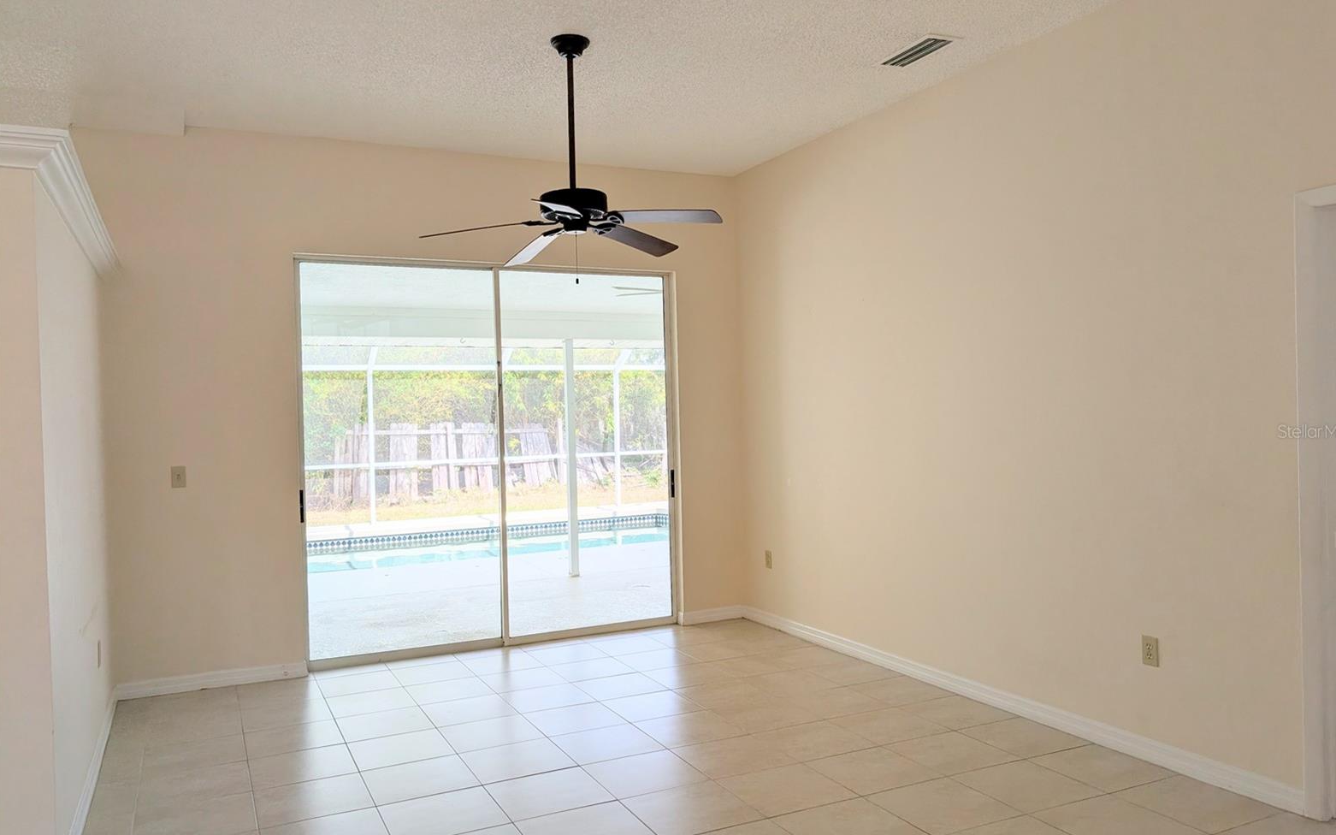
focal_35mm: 26
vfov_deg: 47.6
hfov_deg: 70.4
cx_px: 677
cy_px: 431
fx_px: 947
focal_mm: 6.9
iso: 22
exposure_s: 1/3058
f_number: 1.68
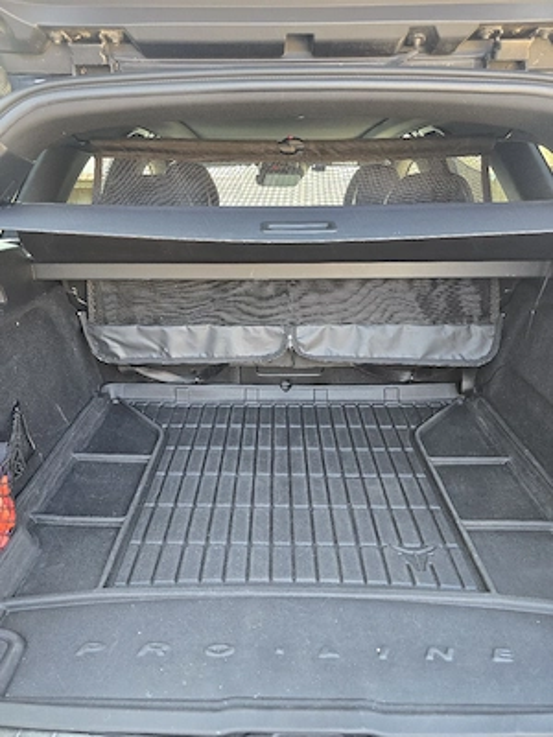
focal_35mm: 23
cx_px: 276
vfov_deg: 73.9
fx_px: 490
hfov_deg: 58.9
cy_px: 368
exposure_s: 1/101
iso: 200
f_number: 1.7
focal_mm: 6.3
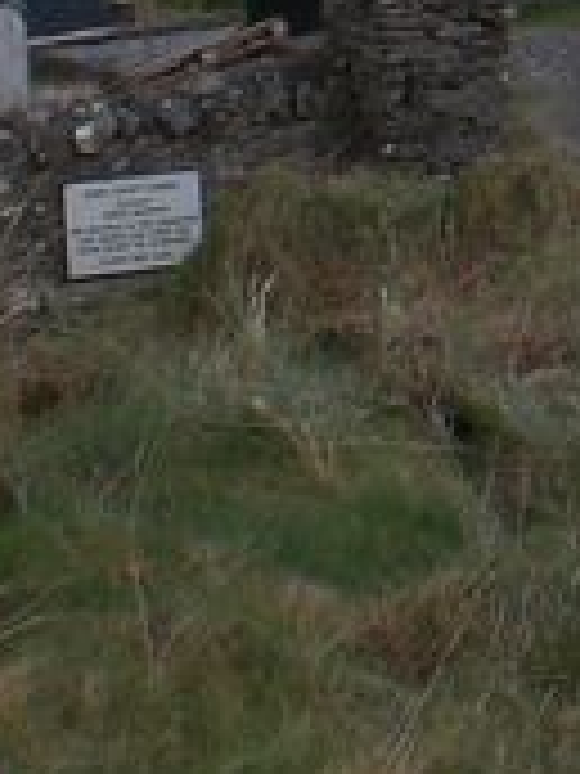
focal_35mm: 177
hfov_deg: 8.0
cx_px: 1178
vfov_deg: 10.9
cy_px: -261
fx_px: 3954
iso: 50
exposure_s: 1/250
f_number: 4.4
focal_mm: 6.3
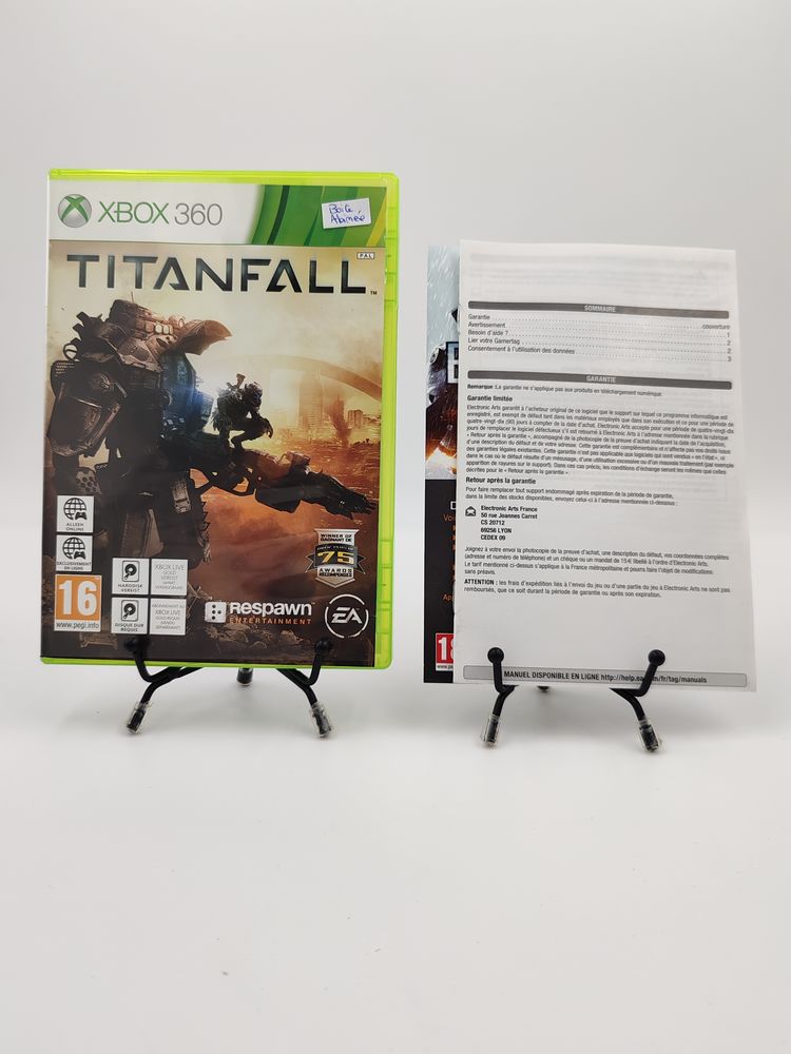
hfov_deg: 51.4
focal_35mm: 27
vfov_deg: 65.3
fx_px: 823
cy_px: 527
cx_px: 396
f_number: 1.9
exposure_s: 1/100
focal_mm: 6.12
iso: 640
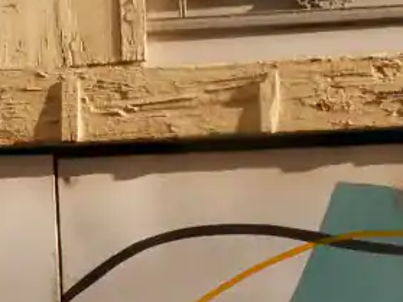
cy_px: 472
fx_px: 2537
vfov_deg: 6.7
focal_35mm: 218
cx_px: -107
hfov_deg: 9.0
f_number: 11
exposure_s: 1/250
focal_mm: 19
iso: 800
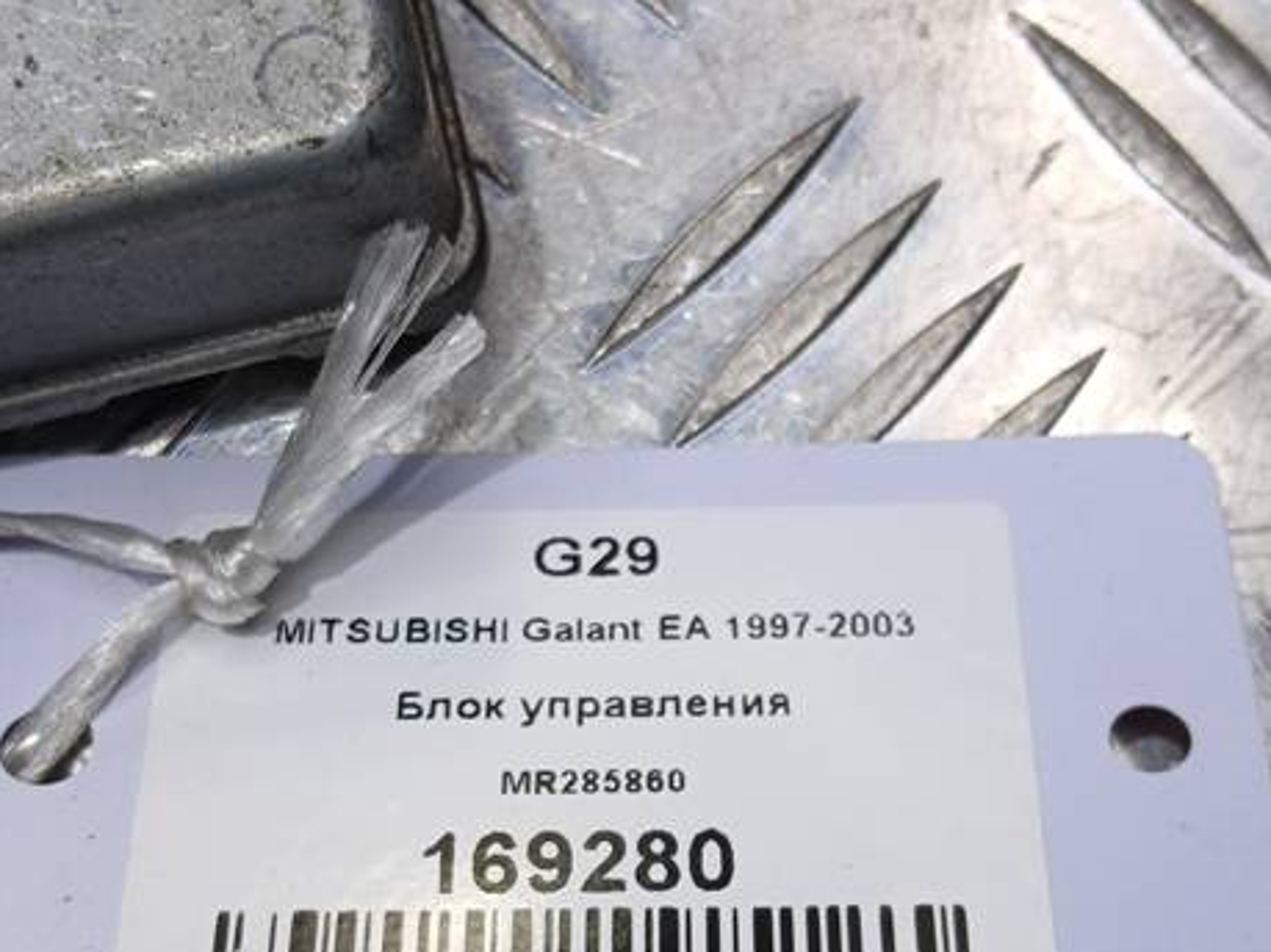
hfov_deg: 33.2
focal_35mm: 58
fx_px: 2129
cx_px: 653
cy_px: 661
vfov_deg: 25.0
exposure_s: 1/100
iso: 25
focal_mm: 3.98
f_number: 1.8
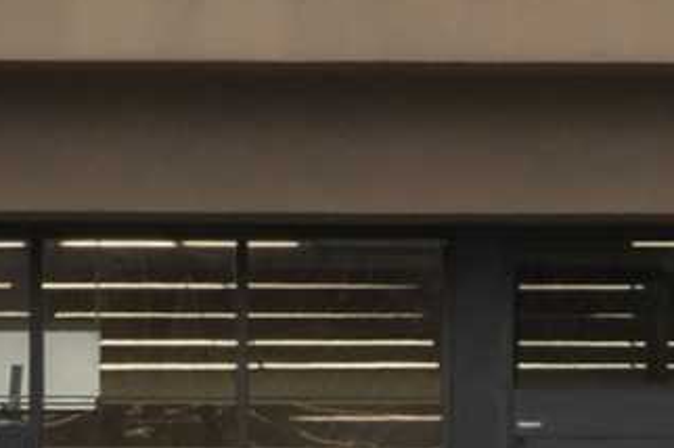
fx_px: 18217
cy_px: 344
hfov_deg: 2.1
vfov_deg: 1.4
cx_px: 523
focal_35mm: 974
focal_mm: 102
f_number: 11
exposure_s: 1/160
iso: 640
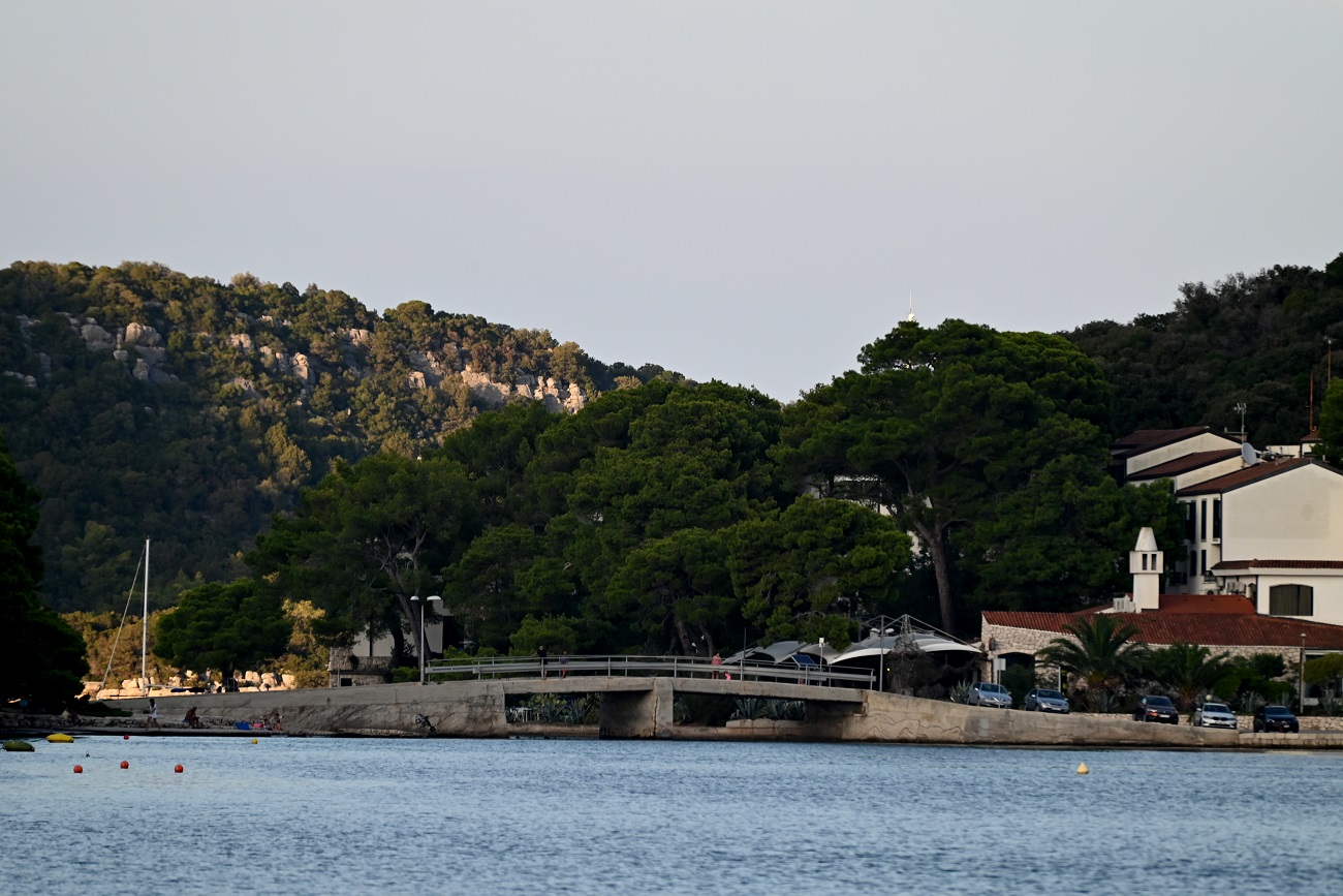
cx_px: 672
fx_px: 11192
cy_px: 448
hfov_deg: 6.9
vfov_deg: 4.6
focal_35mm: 300
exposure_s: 1/640
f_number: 5.6
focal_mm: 300
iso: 400
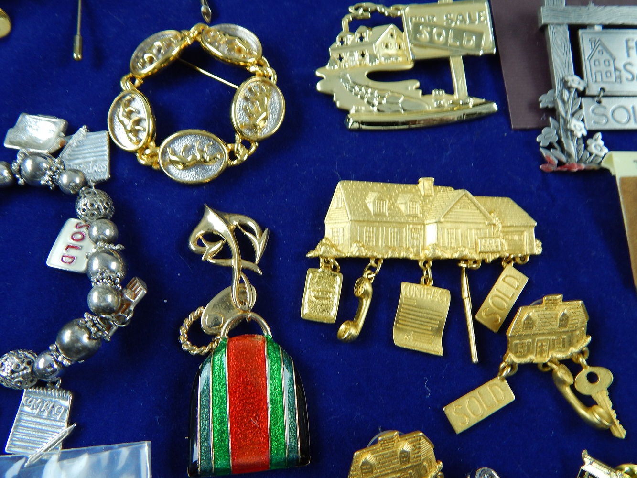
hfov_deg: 63.4
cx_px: 318
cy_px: 239
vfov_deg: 49.8
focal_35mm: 28
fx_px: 515
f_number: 3.2
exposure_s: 1/30
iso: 140
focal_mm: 5.1
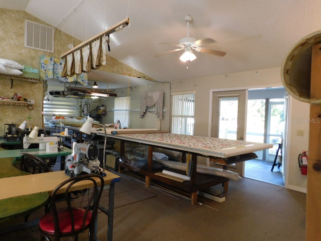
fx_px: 213
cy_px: 120
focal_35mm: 23
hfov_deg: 73.9
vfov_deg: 58.9
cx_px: 160
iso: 250
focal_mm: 4
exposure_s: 1/30
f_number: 3
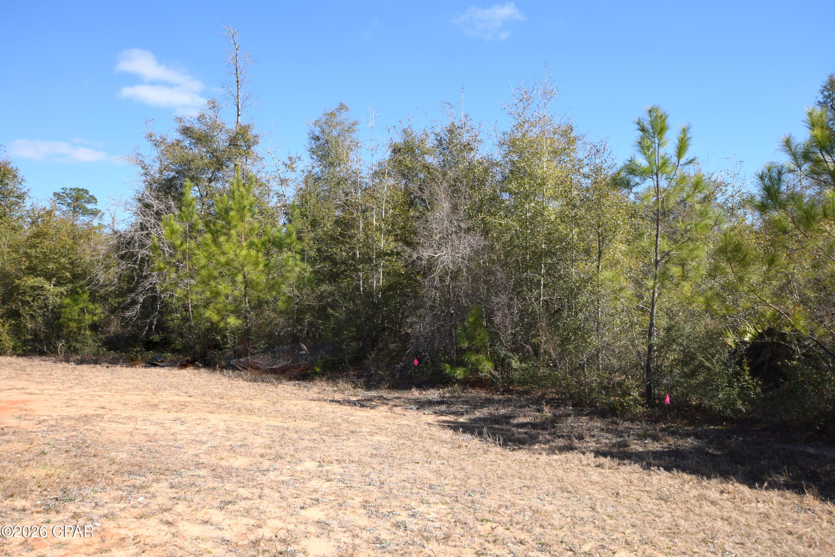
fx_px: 696
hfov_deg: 61.9
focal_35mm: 30
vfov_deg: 43.6
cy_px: 278
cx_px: 418
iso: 100
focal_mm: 20
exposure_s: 1/200
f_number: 9
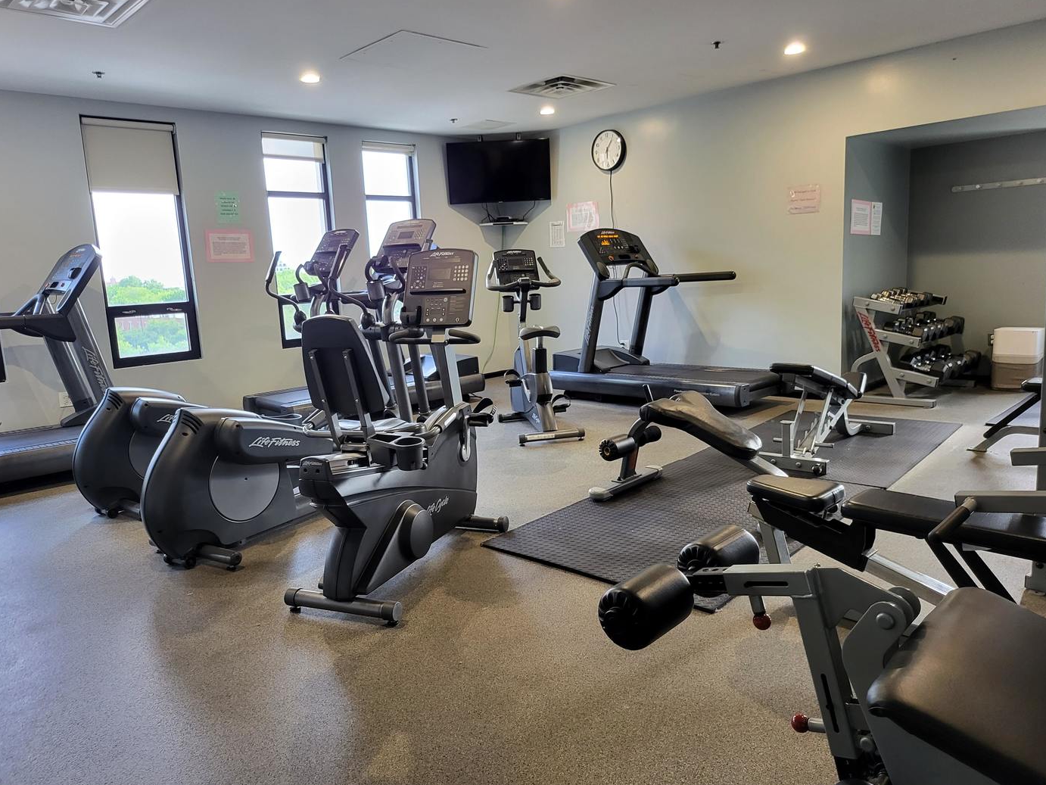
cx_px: 517
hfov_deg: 69.4
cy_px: 393
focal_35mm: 25
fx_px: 756
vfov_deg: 54.9
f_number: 1.8
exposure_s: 1/40
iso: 320
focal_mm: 5
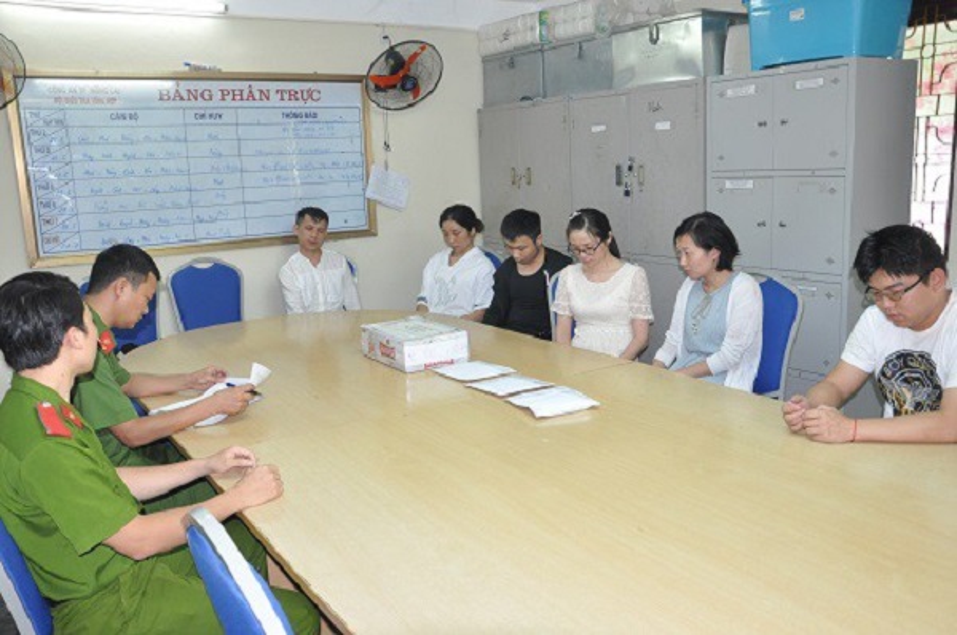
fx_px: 836
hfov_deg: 59.6
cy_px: 318
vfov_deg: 41.6
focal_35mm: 32
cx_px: 478
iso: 1000
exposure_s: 1/60
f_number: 4.5
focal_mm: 21
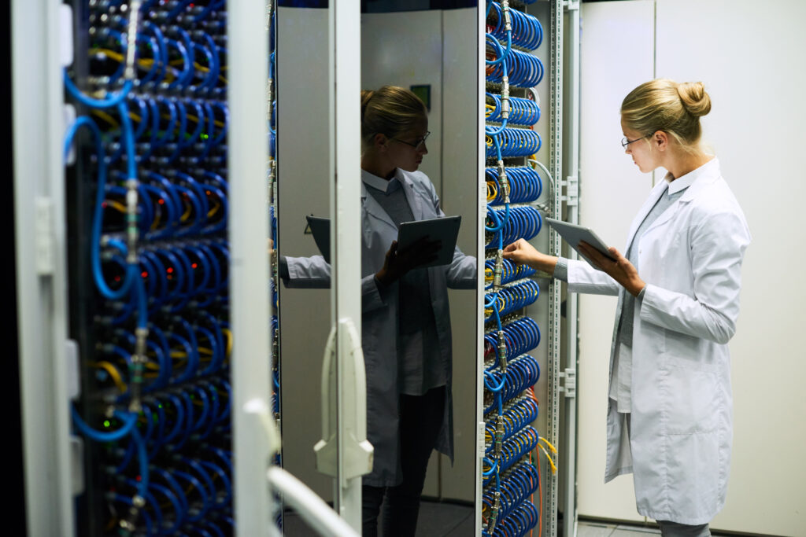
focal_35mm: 50
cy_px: 268
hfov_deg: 39.6
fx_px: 1120
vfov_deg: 27.0
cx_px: 403
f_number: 2.5
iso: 800
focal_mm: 50
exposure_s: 1/200
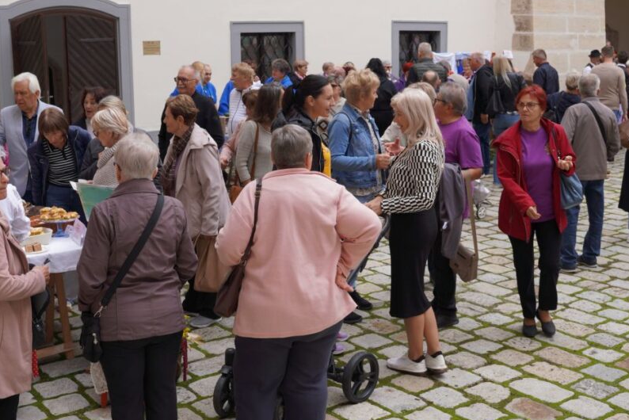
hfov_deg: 41.9
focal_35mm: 47
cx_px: 269
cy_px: 231
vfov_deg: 28.7
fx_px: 819
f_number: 4
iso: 100
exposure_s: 1/160
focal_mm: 19.7
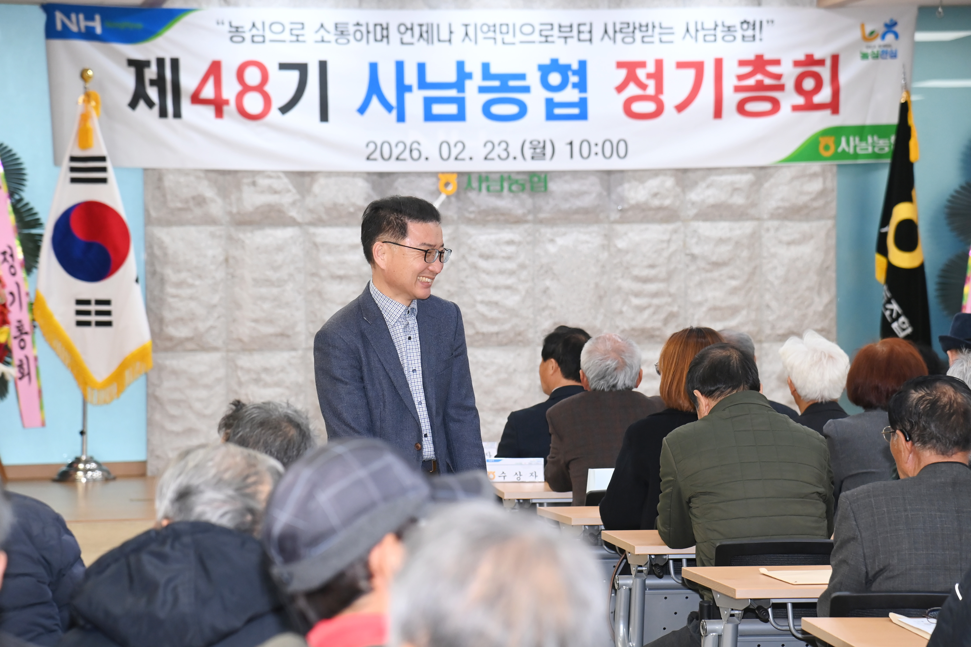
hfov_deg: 17.1
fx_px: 3236
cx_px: 486
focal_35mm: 120
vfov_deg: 11.4
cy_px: 324
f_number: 6.3
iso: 2500
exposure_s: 1/250
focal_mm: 120
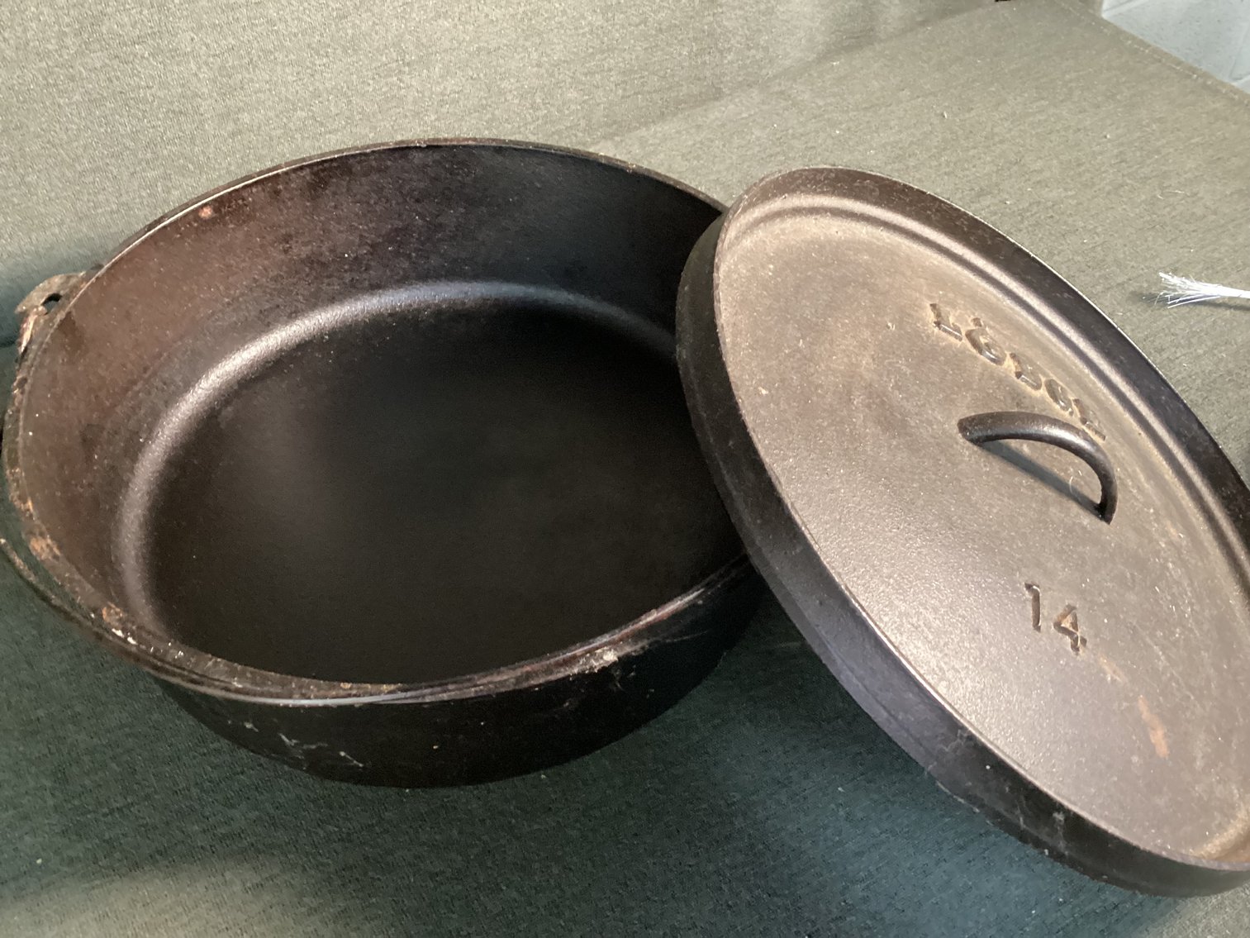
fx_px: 1120
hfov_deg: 58.3
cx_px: 625
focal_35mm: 31
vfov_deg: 45.4
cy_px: 469
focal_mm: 3.3
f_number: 2.4
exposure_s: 1/30
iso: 500
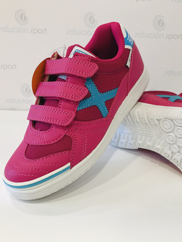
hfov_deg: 37.3
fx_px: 266
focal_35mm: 38
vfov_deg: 49.0
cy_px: 121
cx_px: 123
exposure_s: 1/33
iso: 25
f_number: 1.8
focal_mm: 3.99
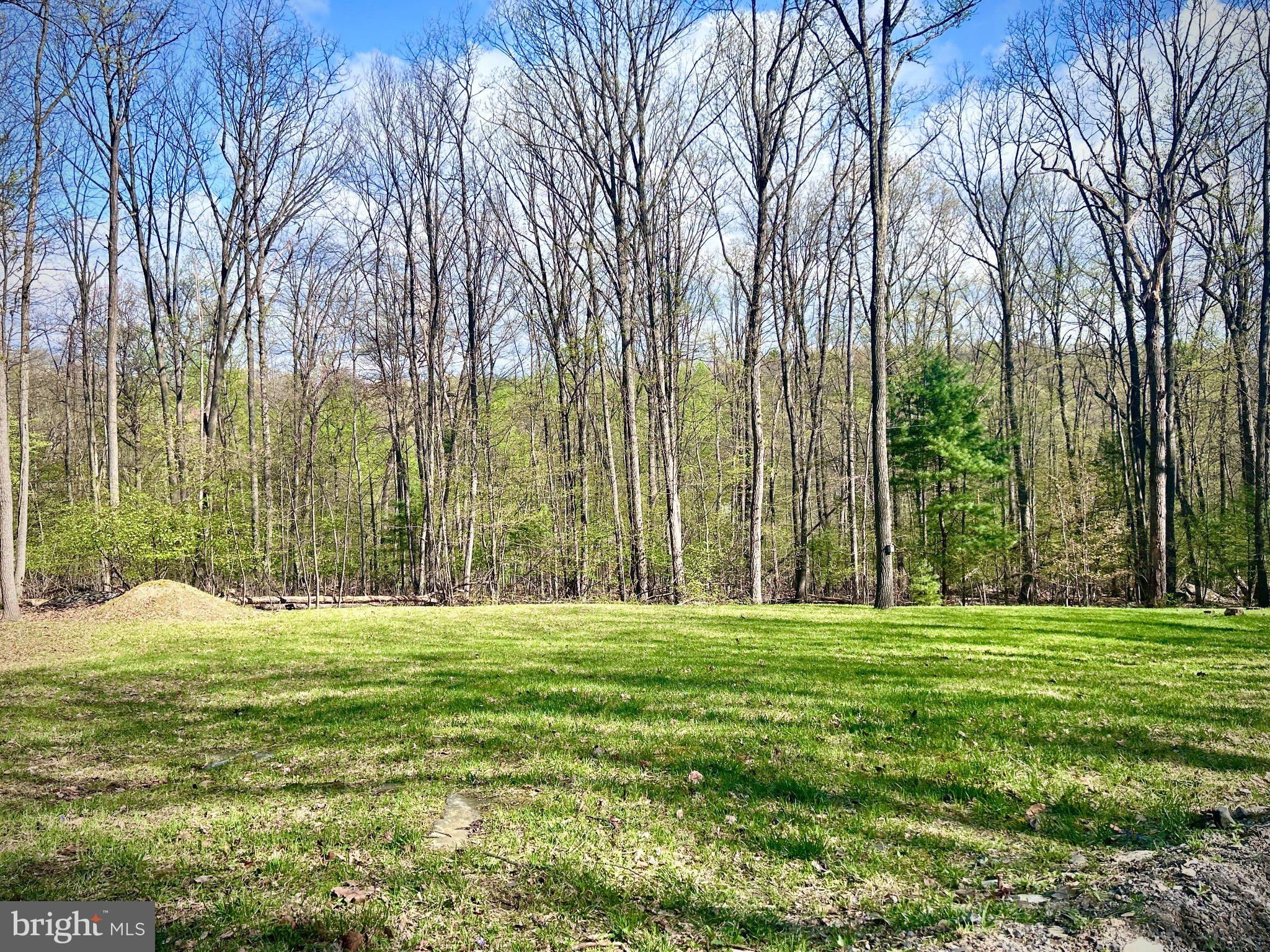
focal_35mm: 26
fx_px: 954
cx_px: 635
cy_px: 476
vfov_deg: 53.1
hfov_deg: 67.3
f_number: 1.5
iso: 50
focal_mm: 5.7
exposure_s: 1/2353
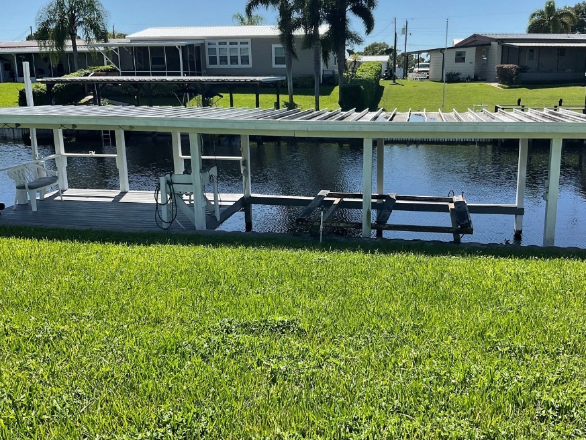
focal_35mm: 34
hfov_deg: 53.9
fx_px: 576
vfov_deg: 41.8
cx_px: 320
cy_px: 211
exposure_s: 1/1577
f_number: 1.8
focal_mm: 3
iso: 16
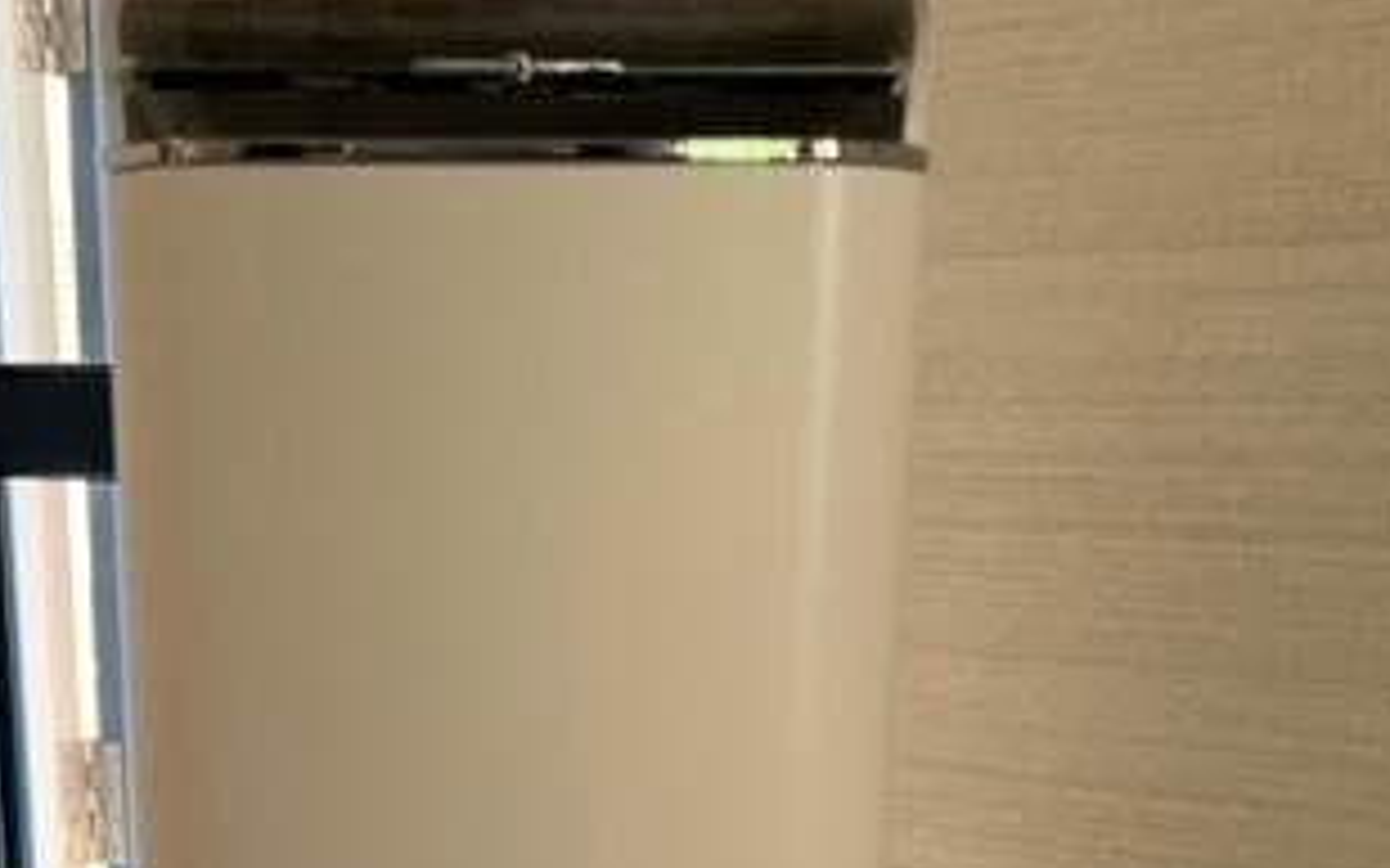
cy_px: 1003
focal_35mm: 57
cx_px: 445
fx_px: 2159
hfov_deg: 35.3
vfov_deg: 21.3
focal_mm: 4.25
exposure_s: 1/121
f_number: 1.8
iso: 64
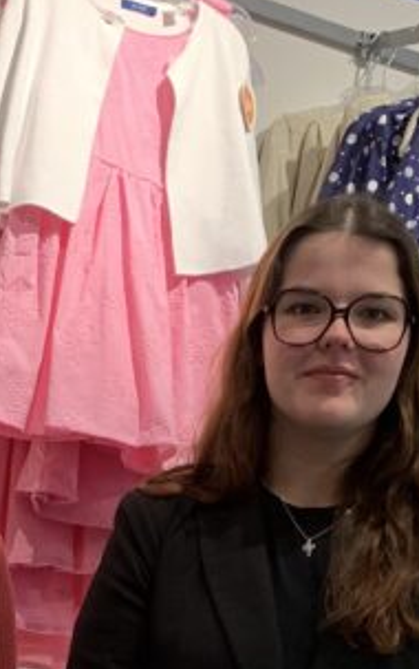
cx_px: 26
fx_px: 1695
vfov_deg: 20.7
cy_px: 821
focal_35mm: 93
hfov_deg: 13.9
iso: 64
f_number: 1.8
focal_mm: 4.25
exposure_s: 1/121
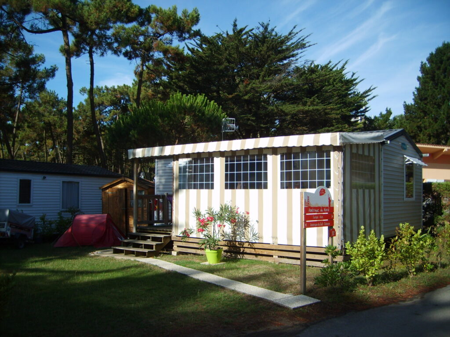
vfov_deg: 40.7
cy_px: 168
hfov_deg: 52.6
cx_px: 225
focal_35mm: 35
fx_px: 455
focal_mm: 5.8
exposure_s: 1/180
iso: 50
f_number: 7.1
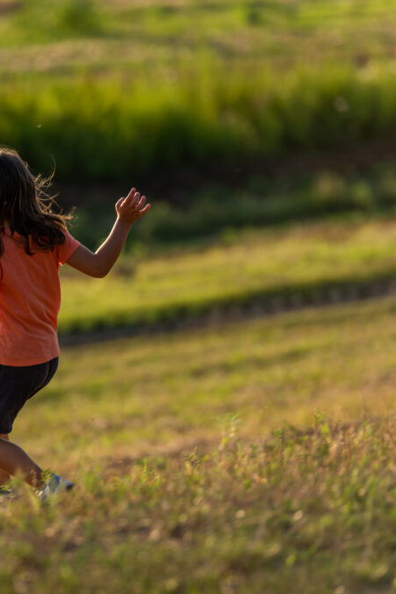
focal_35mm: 301
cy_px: 297
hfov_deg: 4.6
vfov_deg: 6.8
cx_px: 2
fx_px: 4966
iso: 50
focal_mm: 200
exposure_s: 1/250
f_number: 4.5
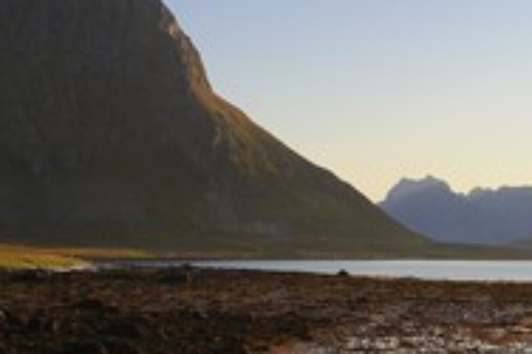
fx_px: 1388
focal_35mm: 94
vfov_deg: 14.5
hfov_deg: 21.7
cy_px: 244
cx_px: 311
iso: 200
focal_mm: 42
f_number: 8
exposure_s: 1/160
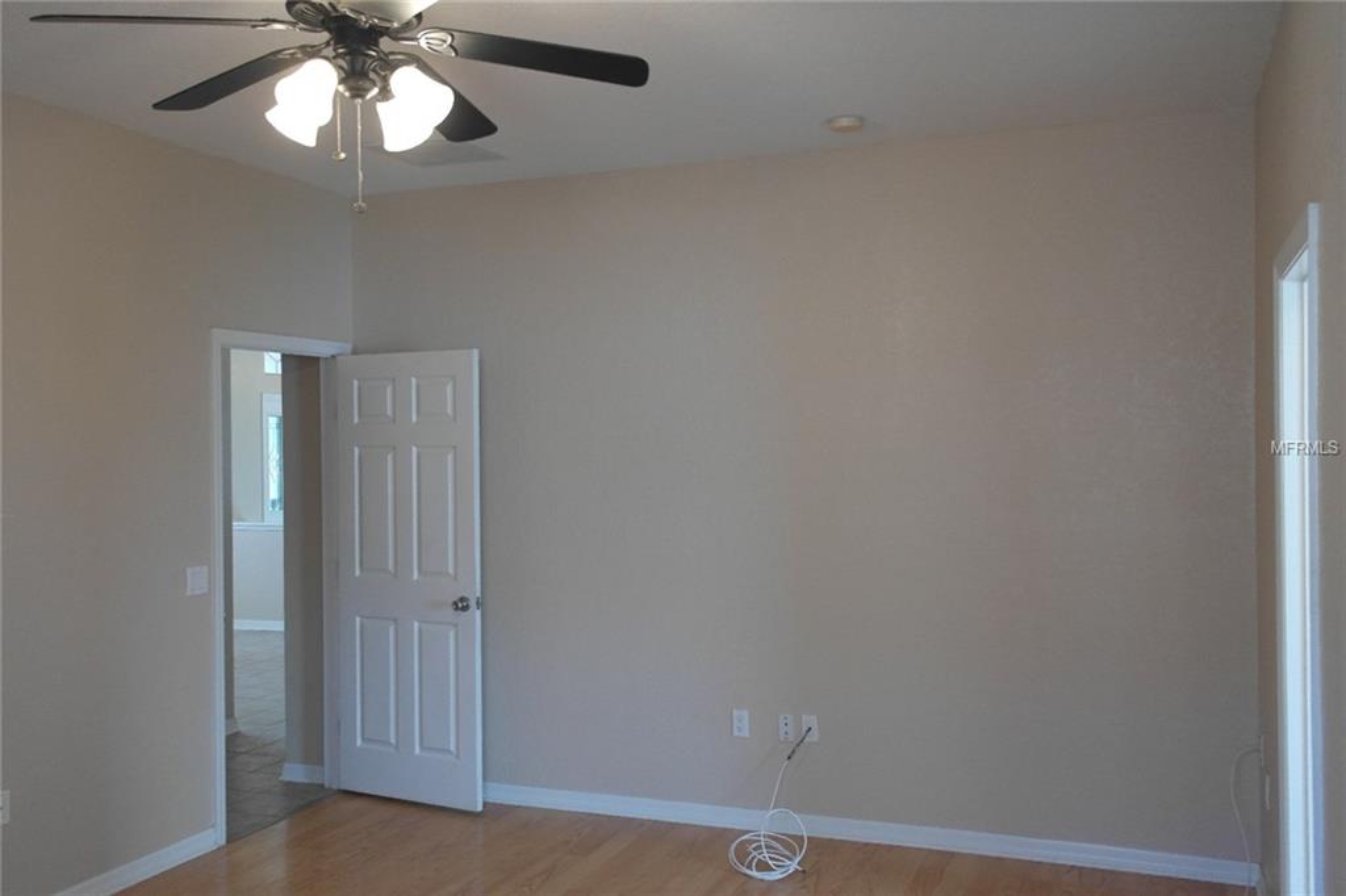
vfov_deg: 39.9
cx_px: 673
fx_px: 1233
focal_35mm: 33
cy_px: 448
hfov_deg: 57.2
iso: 400
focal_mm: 22
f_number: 3.5
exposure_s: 1/40
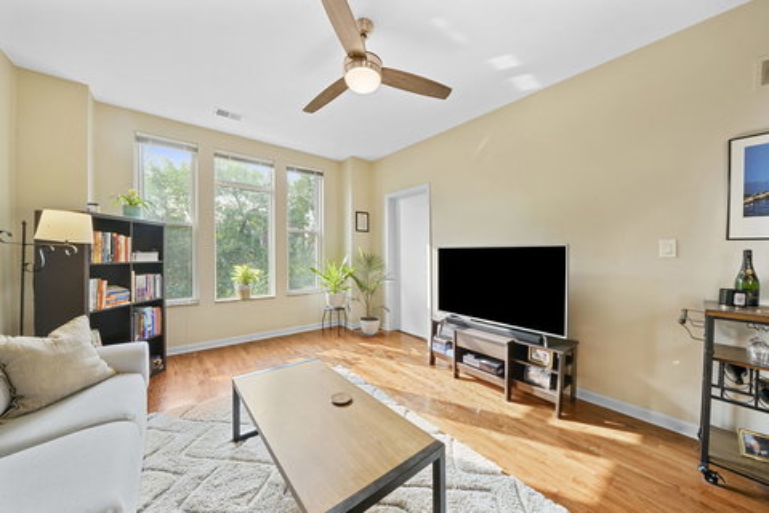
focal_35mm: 12
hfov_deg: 112.6
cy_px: 256
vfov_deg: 90.0
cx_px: 384
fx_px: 256
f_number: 13
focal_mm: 12
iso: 400
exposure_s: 1/5
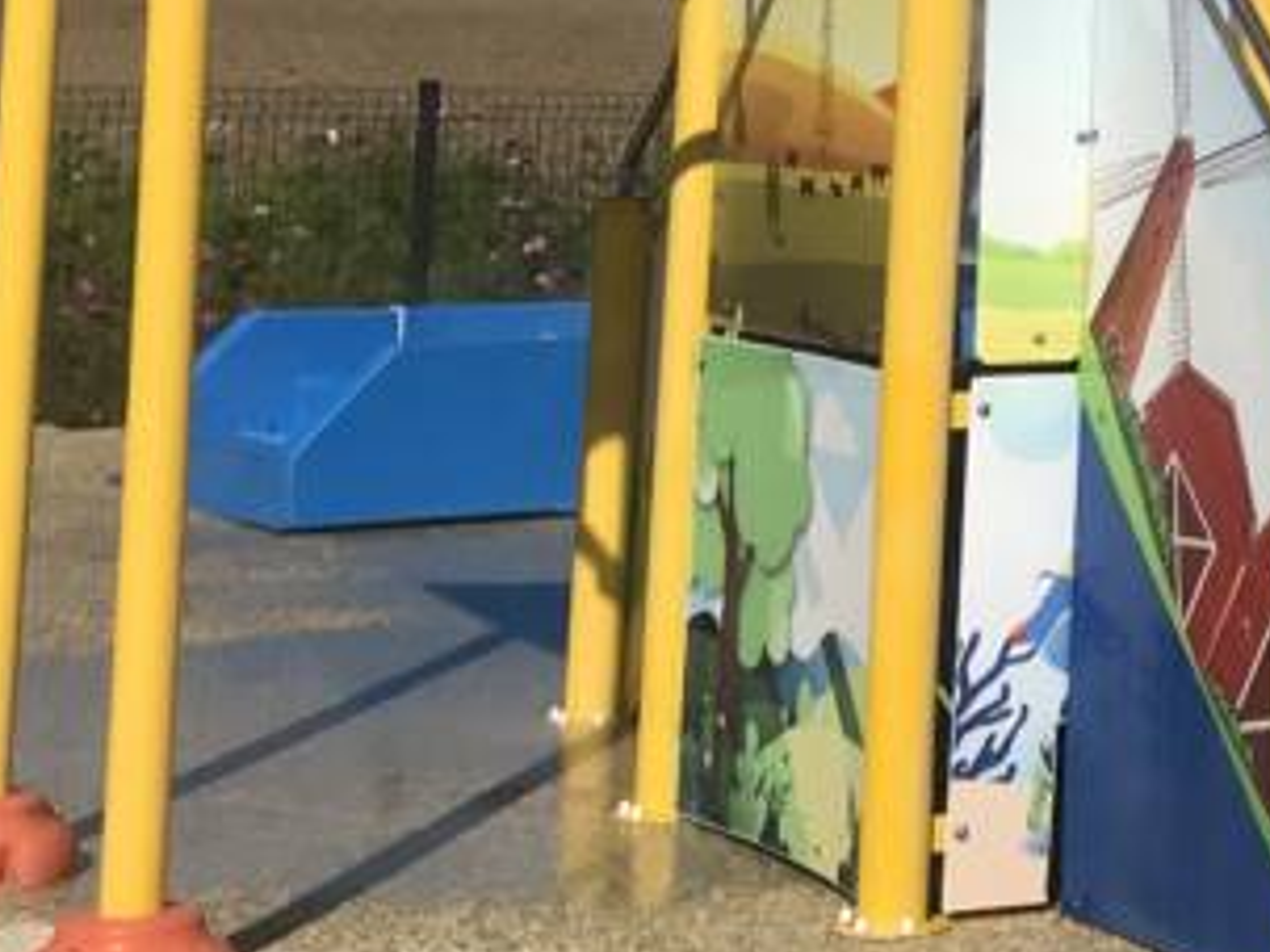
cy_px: -331
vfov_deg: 12.8
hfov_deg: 15.9
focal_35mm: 111
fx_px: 4071
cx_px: 2033
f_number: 1.8
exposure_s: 1/6410
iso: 25
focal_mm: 3.99
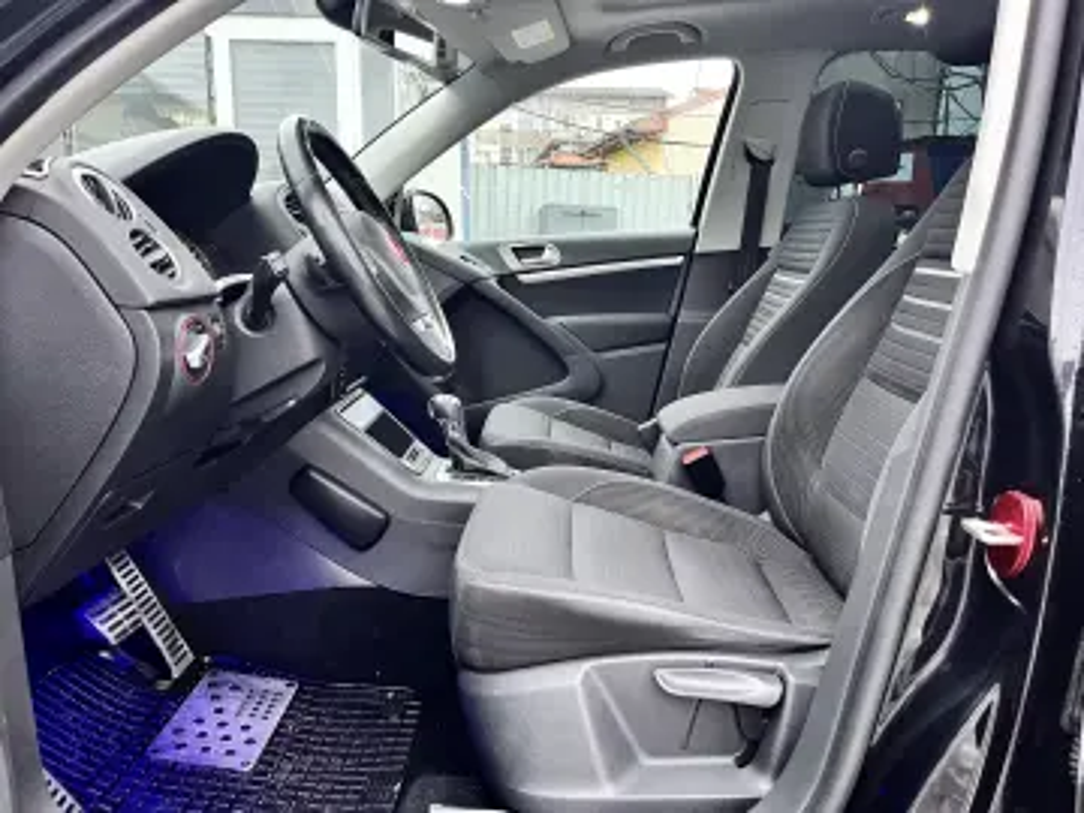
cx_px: 542
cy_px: 406
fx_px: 814
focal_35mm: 26
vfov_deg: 53.1
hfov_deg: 67.3
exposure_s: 1/60
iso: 200
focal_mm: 5.1
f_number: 1.6
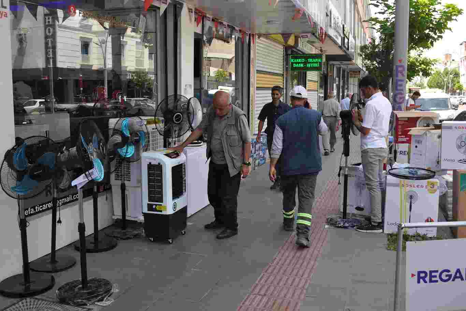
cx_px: 233
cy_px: 156
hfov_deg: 55.1
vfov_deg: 38.3
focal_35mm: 34
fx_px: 446
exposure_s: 1/125
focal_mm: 23
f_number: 5.6
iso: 200
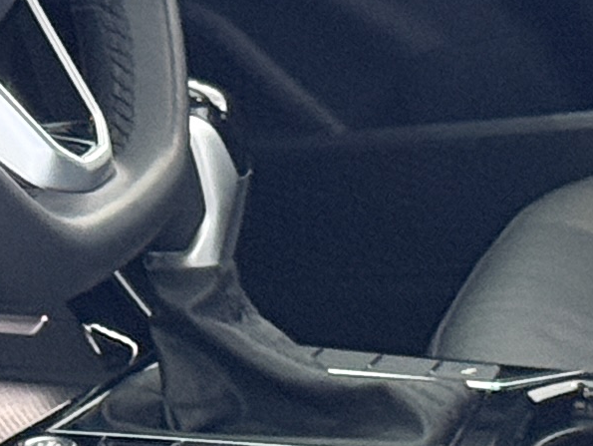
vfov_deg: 4.6
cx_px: 252
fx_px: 5571
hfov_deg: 6.1
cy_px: 427
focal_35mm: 325
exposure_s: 1/33
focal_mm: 6.76
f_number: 1.78
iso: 320
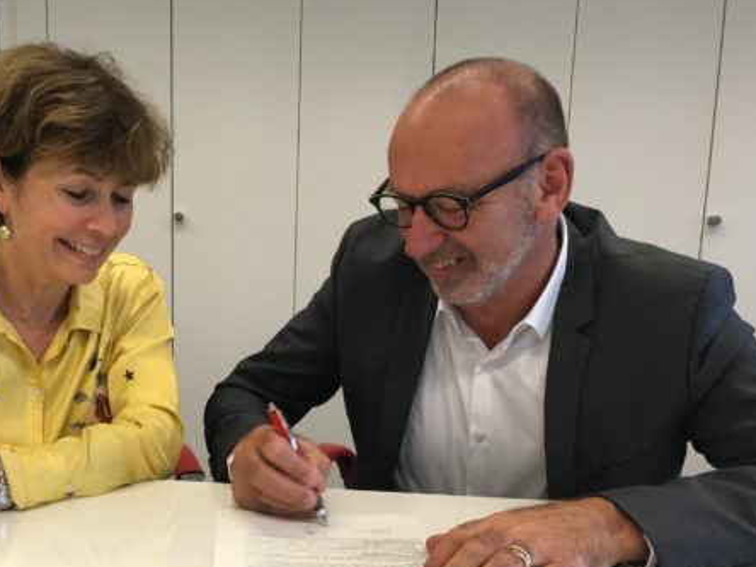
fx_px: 895
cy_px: 381
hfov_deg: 44.7
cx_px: 216
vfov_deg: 34.8
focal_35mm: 41
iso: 32
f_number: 1.8
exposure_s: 1/50
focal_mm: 3.99
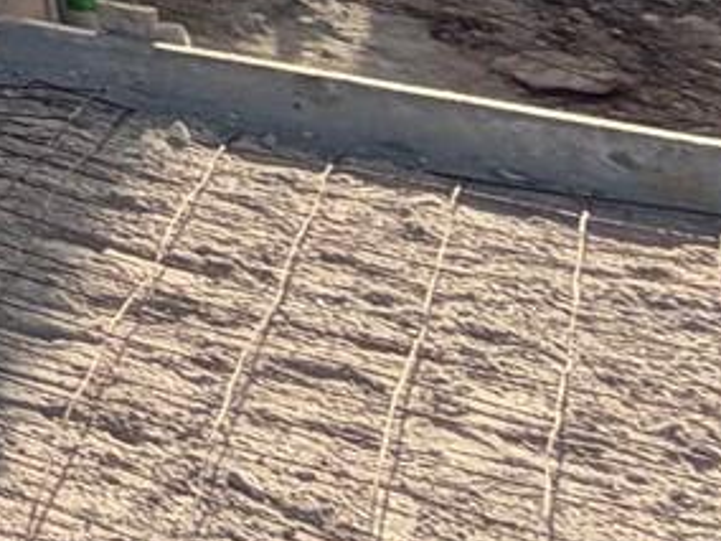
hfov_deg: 9.4
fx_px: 2104
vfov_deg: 11.1
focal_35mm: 101
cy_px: -925
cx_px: -1841
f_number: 2.2
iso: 40
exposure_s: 1/770
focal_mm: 2.22
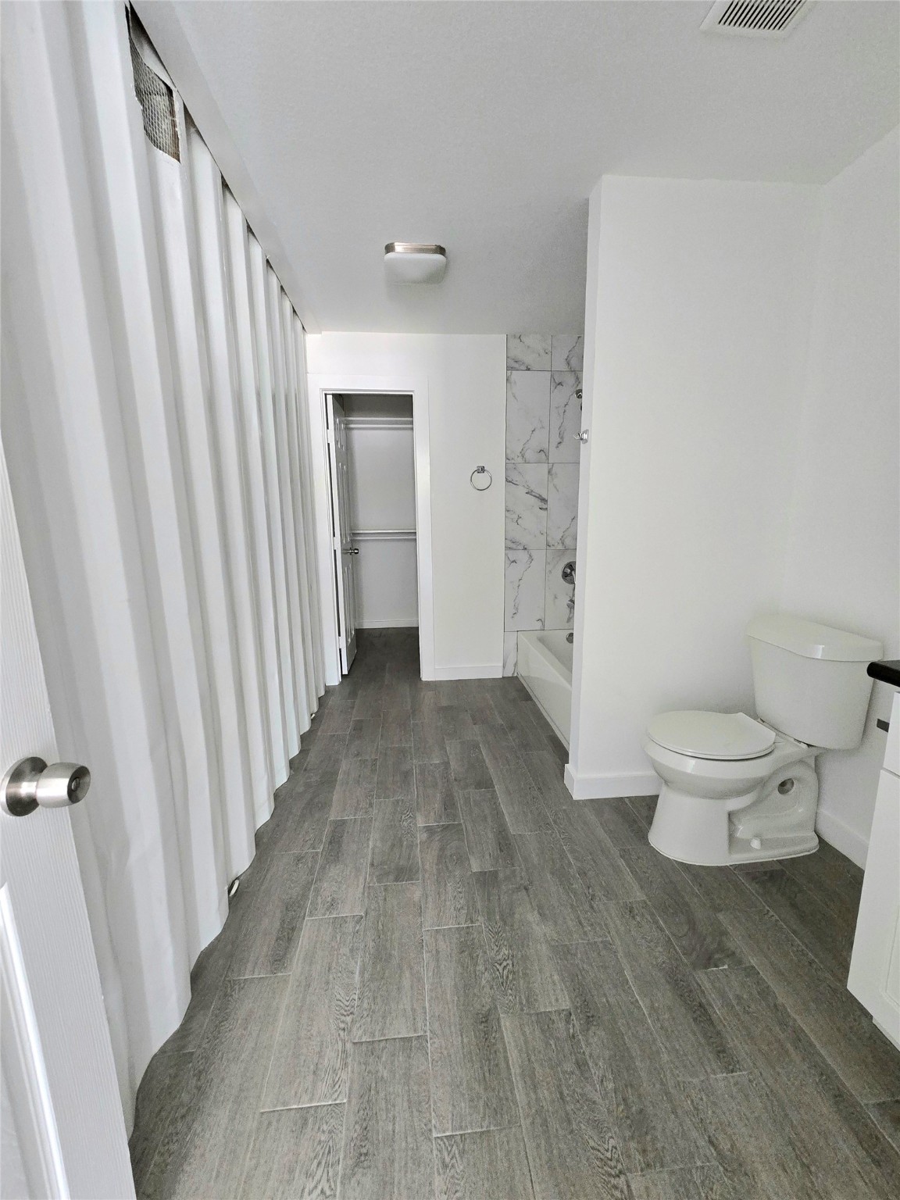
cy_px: 600
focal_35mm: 13
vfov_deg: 106.2
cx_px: 450
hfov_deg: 89.9
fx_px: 451
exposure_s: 1/60.2
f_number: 2.2
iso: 800
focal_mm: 2.2
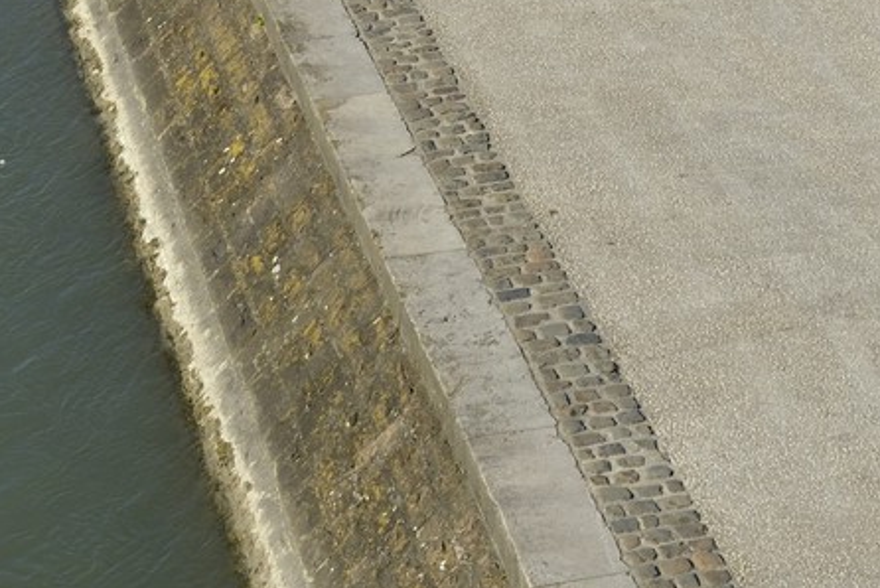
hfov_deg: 11.9
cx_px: 731
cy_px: -722
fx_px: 4207
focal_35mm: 172
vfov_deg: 7.6
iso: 200
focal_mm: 48
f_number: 9
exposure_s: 1/320
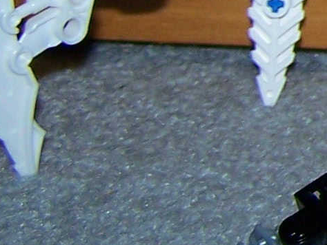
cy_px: -279
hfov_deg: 7.8
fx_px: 2145
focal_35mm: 227
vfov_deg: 6.3
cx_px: 906
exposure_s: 1/60
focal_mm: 6.3
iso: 80
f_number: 2.8
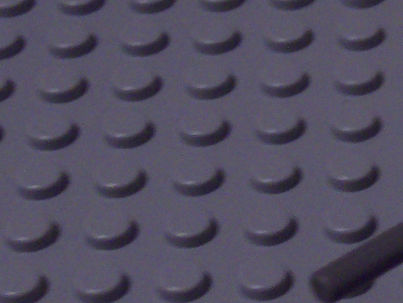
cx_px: 572
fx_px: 2934
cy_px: 182
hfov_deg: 7.7
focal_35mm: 252
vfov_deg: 5.9
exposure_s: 1/8
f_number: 4
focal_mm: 12.8
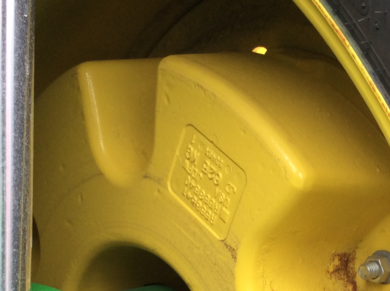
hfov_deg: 24.3
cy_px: 278
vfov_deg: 18.0
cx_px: 278
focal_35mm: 80
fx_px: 900
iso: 32
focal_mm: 3.3
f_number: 2.4
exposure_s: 1/120
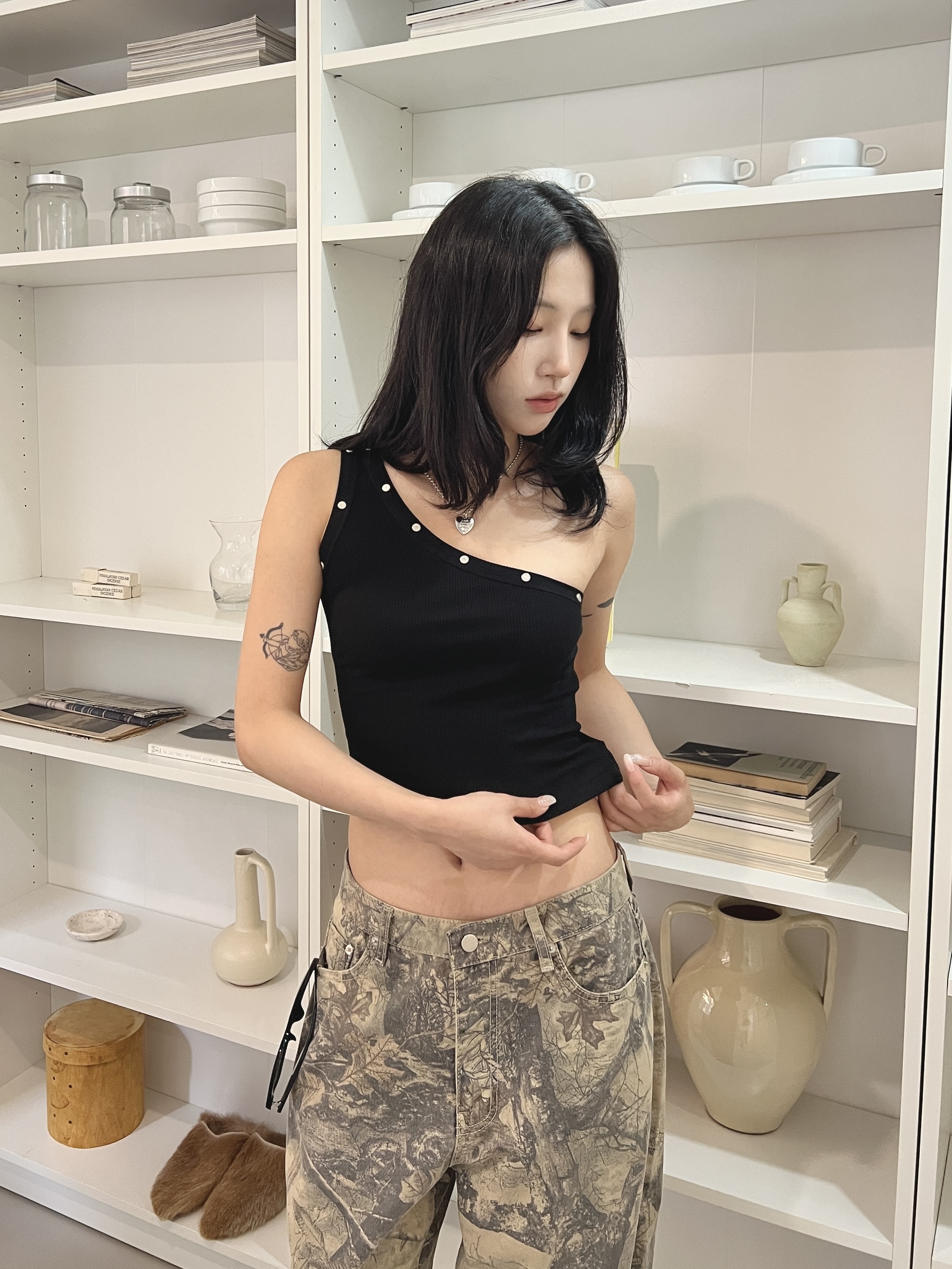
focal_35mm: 26
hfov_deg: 53.1
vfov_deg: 67.3
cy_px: 634
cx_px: 476
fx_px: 953
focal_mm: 5.7
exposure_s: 1/60
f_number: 1.5
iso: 200
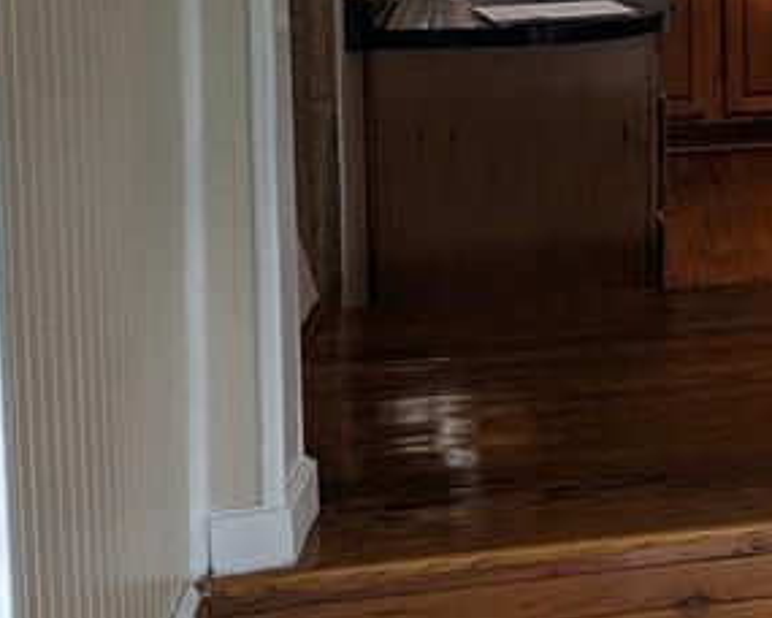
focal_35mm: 84
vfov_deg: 17.5
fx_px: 1919
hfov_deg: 19.9
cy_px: -98
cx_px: 1139
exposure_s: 1/43.8
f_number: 1.85
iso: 48
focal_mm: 6.81
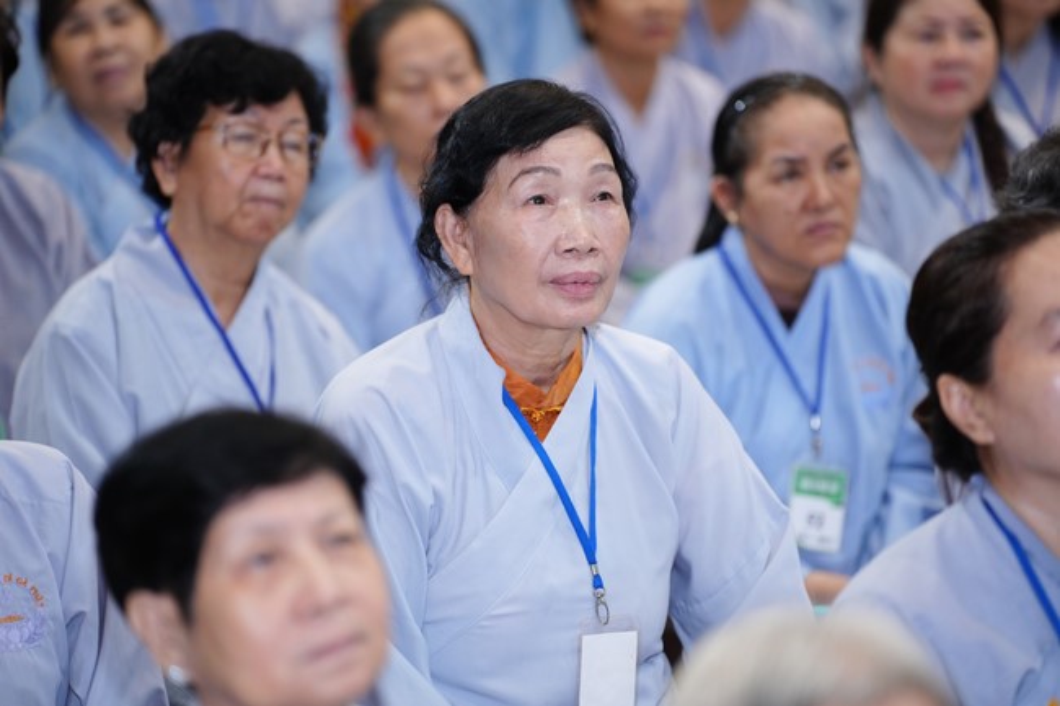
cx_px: 530
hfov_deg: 13.7
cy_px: 353
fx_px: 4415
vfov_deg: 9.1
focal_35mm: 150
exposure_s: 1/125
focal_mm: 150
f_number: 2.8
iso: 1600
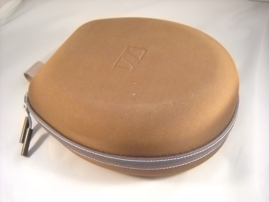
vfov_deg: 35.1
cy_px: 101
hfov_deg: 45.8
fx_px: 319
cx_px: 134
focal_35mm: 41
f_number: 3.1
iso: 800
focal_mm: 6.72
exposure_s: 1/33
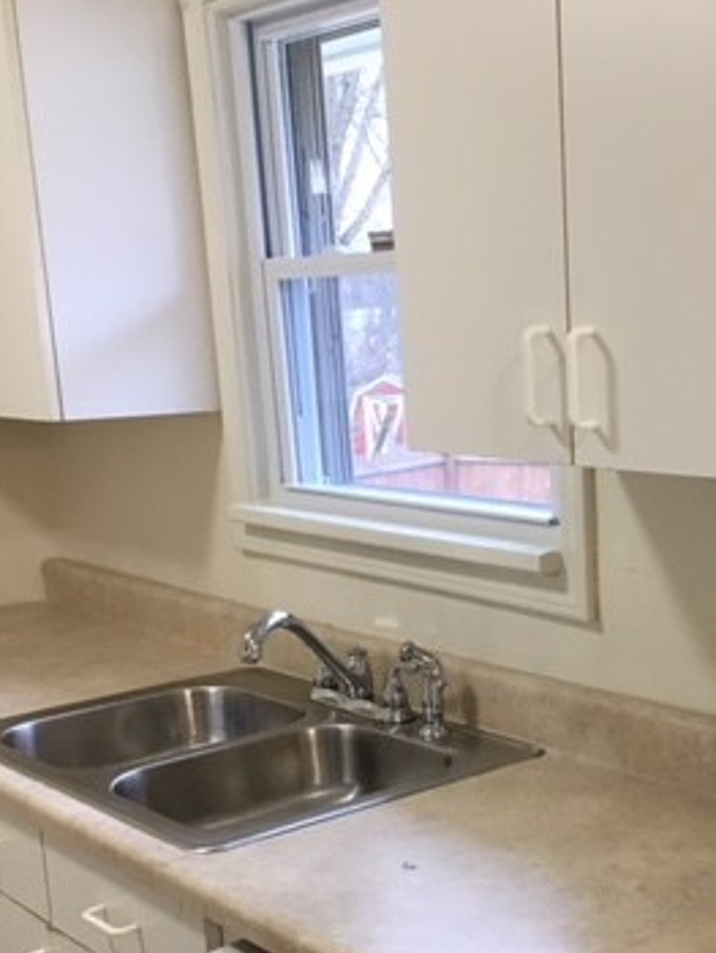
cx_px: 637
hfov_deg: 26.7
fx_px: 1460
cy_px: 643
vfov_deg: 35.8
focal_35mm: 53
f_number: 2.2
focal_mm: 4.15
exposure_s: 1/30
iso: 64
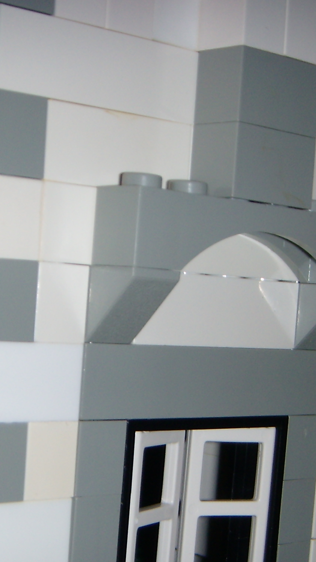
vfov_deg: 27.0
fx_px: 1162
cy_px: 394
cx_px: 95
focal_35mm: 78
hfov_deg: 15.4
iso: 64
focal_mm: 6.4
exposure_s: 1/60.2
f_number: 3.5
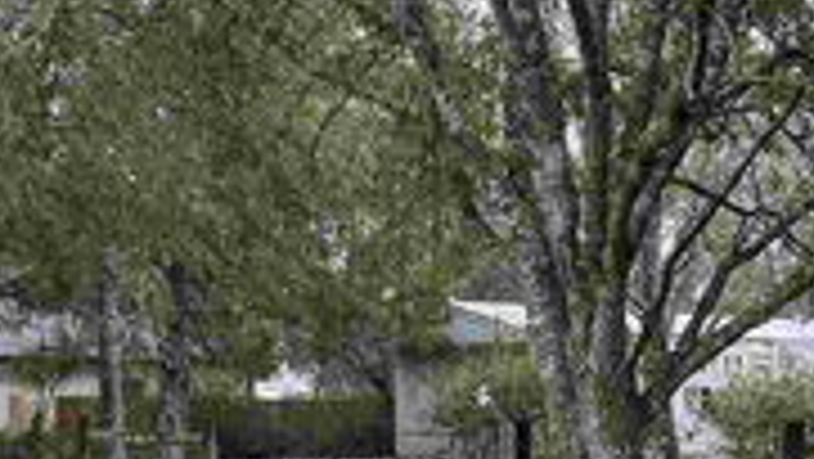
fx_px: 1727
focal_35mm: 80
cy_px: 446
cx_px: 607
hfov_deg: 26.2
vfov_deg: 14.9
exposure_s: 1/300
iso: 50
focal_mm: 5.1
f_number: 1.6
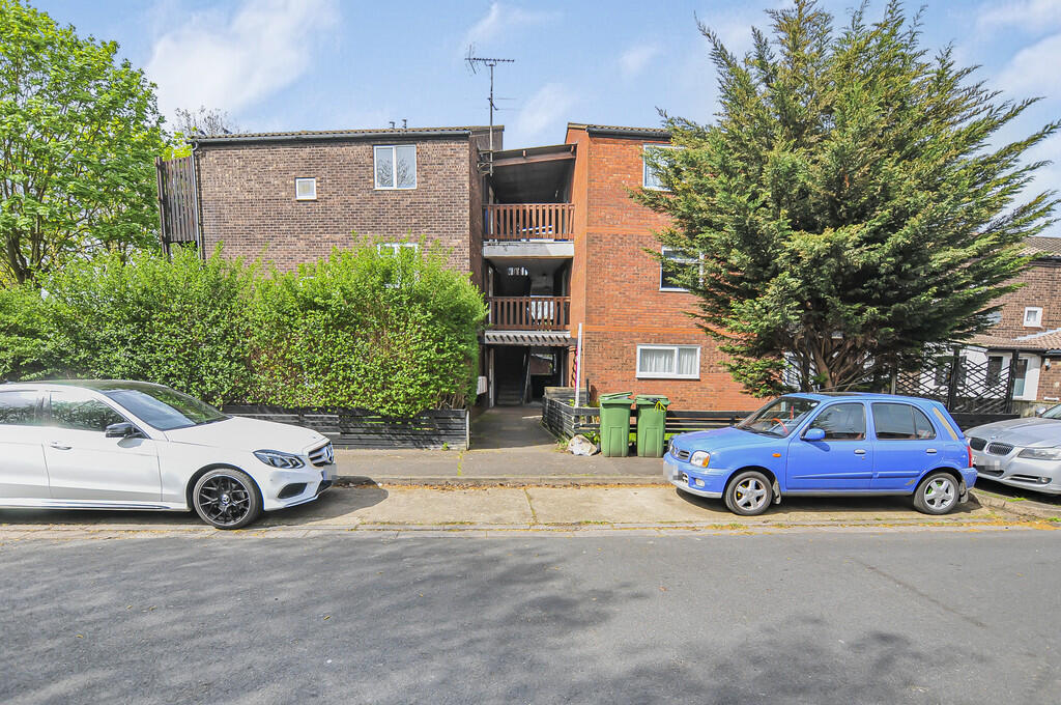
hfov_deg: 92.5
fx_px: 508
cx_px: 530
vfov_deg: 69.5
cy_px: 352
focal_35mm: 17
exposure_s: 1/250
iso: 200
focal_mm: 11.5
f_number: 5.6
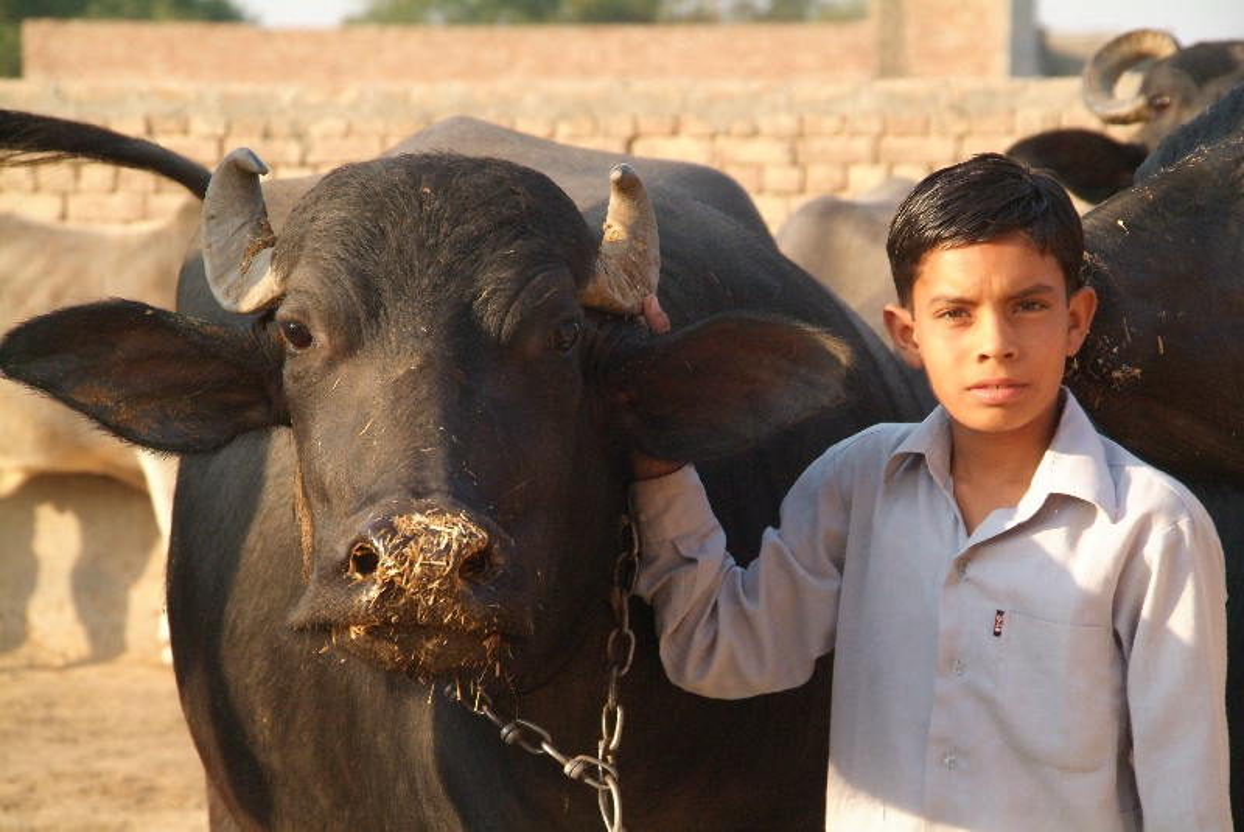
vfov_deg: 9.6
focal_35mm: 143
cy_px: 416
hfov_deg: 14.3
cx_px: 622
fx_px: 4946
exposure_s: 1/1000
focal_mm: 95
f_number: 8
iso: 1600
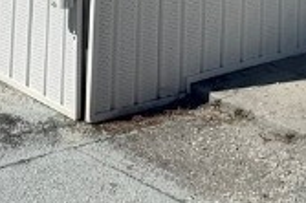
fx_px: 1299
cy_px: -401
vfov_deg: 7.8
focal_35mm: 153
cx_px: 172
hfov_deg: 13.4
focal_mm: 6.76
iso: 64
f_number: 1.78
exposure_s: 1/12346
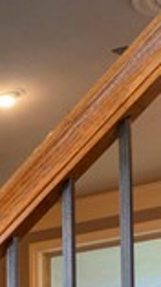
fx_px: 883
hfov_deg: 7.5
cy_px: 517
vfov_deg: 15.8
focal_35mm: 116
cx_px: -470
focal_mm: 16
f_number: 7.1
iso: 100
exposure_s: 1/1.25
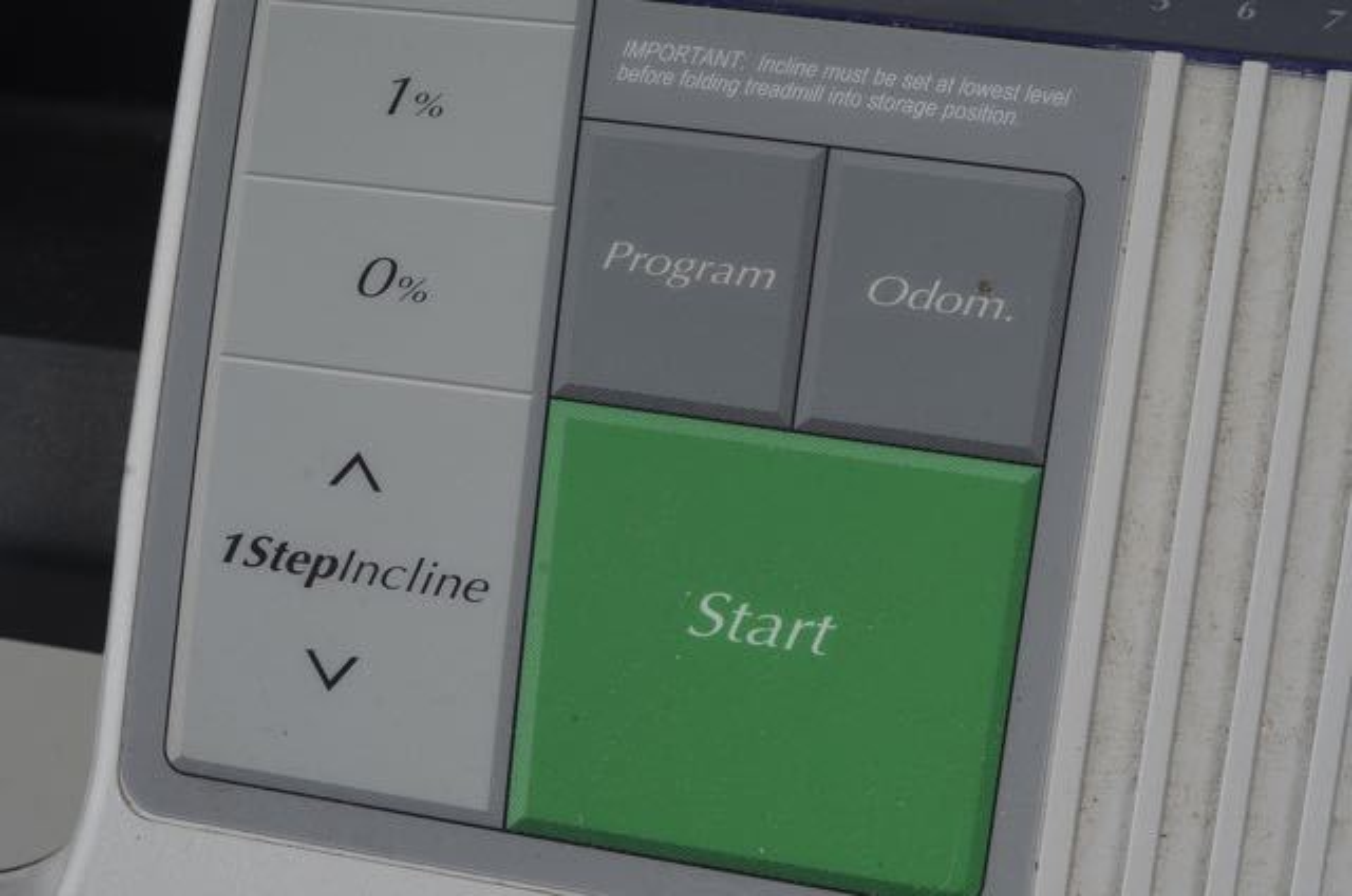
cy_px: 448
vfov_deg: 18.1
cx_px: 676
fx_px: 2811
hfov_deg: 27.0
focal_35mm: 75
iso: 100
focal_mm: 50
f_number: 9
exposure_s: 1/125
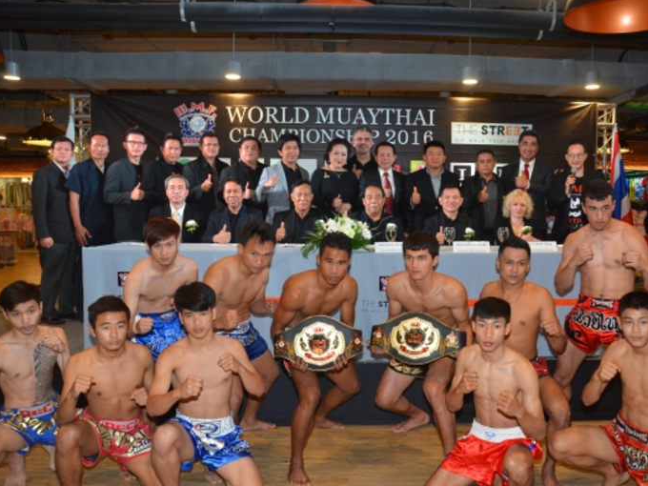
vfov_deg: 22.3
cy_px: 244
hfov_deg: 29.4
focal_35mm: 66
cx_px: 367
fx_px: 1235
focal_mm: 40
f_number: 6.3
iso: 500
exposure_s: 1/60
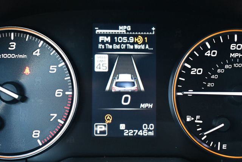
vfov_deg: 18.0
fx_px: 511
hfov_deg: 26.6
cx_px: 121
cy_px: 81
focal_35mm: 76
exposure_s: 1/125
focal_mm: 38
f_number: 4.8
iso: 2500
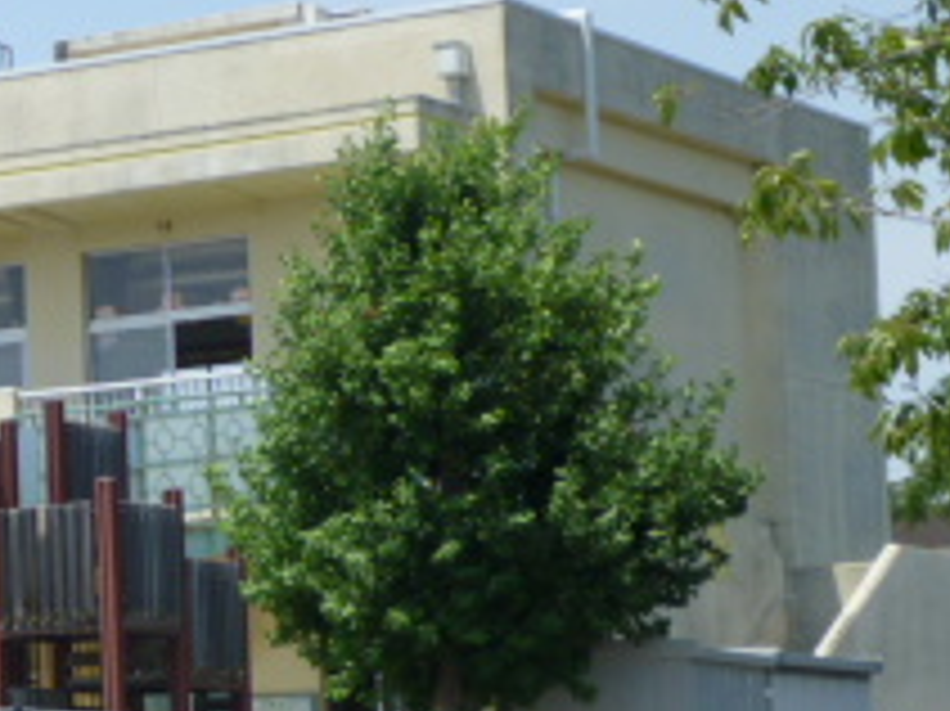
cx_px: -410
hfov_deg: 12.0
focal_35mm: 158
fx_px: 4334
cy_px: 594
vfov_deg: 9.4
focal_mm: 9.2
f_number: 4.1
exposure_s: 1/800
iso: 100
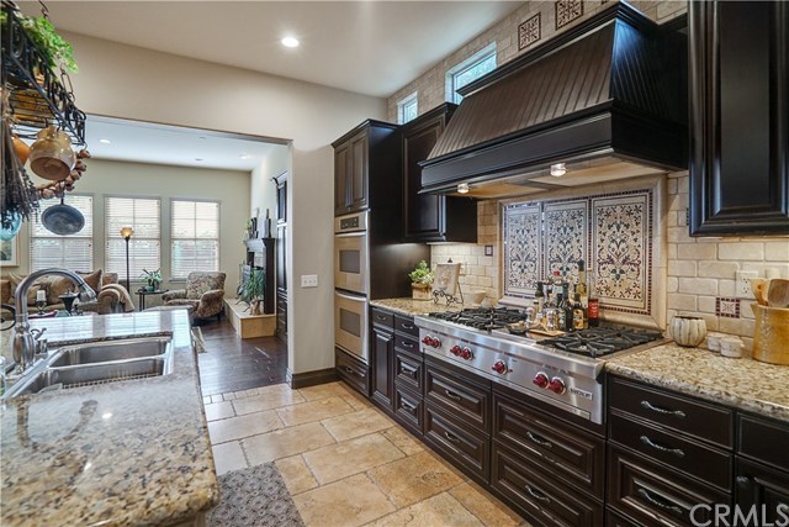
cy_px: 264
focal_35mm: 16
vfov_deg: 73.8
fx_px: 351
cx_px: 394
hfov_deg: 96.7
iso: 200
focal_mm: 16
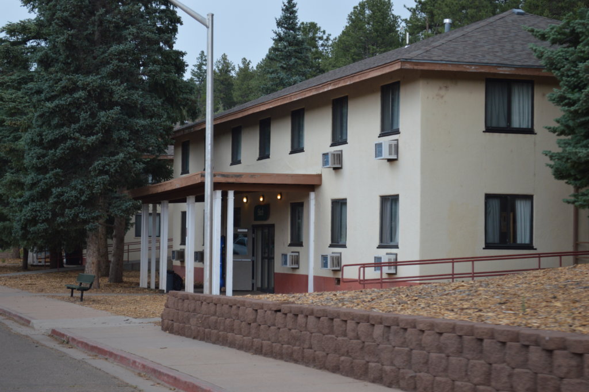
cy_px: 196
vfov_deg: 16.5
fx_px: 1349
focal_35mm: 82
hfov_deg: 24.6
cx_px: 294
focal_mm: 55
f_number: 5.6
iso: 360
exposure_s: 1/125
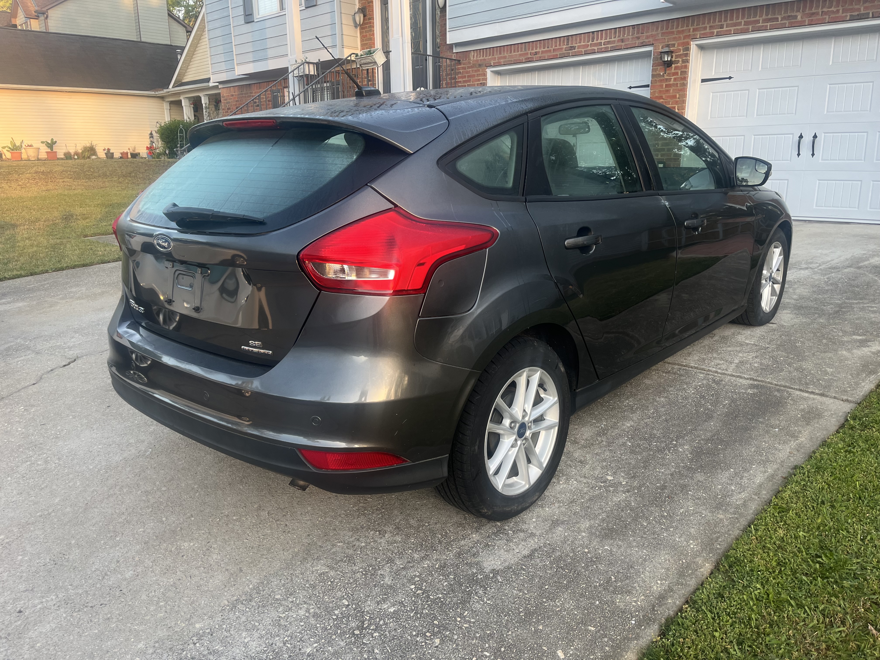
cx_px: 440
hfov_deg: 67.3
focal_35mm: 26
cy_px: 330
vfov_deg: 53.1
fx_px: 661
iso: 50
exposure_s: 1/122
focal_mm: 5.1
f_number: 1.6
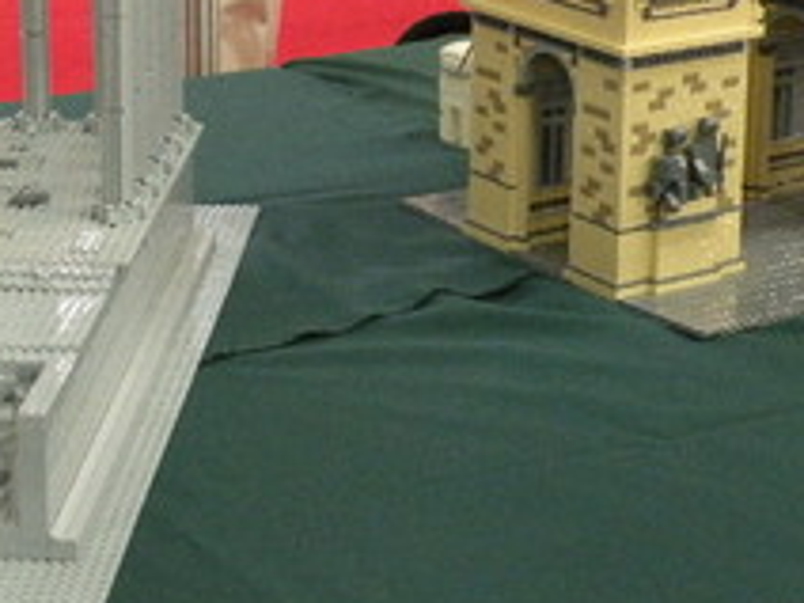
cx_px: 360
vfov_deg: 14.8
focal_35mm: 99
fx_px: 2299
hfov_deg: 19.8
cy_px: 55
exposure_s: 1/62
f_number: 3.2
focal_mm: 7.4
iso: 400
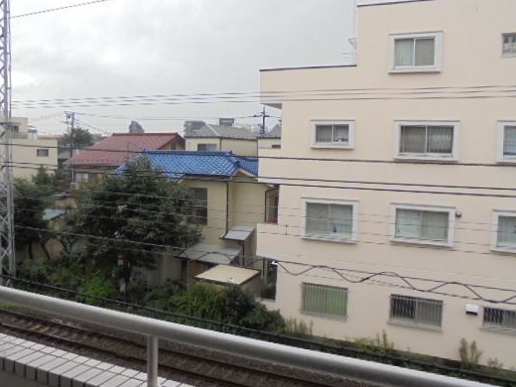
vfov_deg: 44.2
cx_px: 227
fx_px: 477
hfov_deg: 56.7
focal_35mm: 32
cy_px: 190
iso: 100
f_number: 3.5
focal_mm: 4.6
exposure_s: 1/60
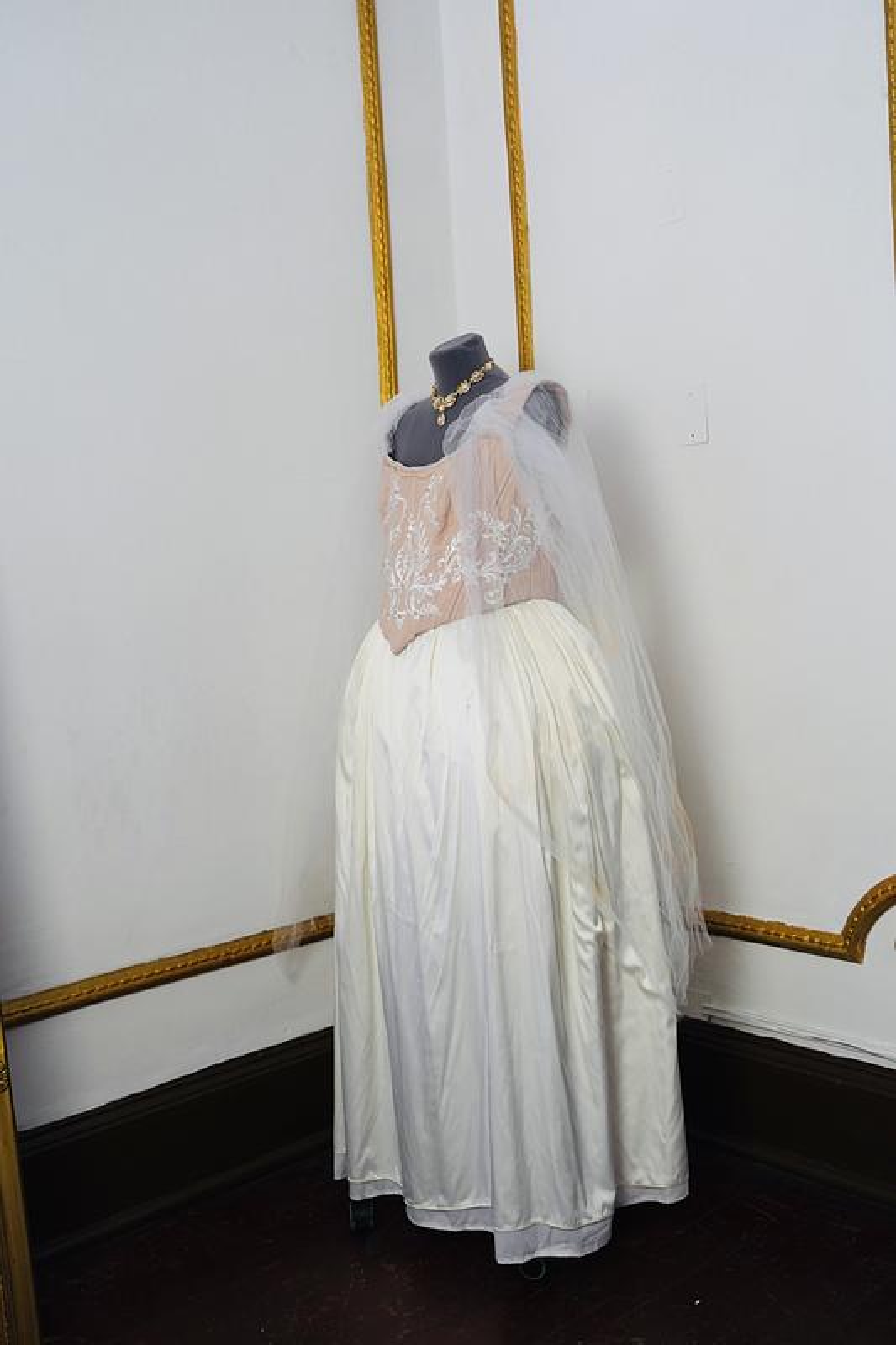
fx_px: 1382
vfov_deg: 51.9
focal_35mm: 37
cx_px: 448
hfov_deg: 35.9
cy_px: 672
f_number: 5
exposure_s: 1/160
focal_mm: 37
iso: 1000
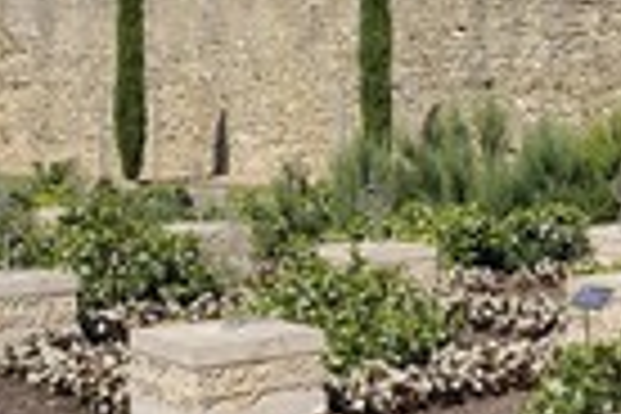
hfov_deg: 26.7
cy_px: 166
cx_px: 572
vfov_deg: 18.7
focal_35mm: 73
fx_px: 1259
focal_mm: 24
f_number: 16
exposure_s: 1/160
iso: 200
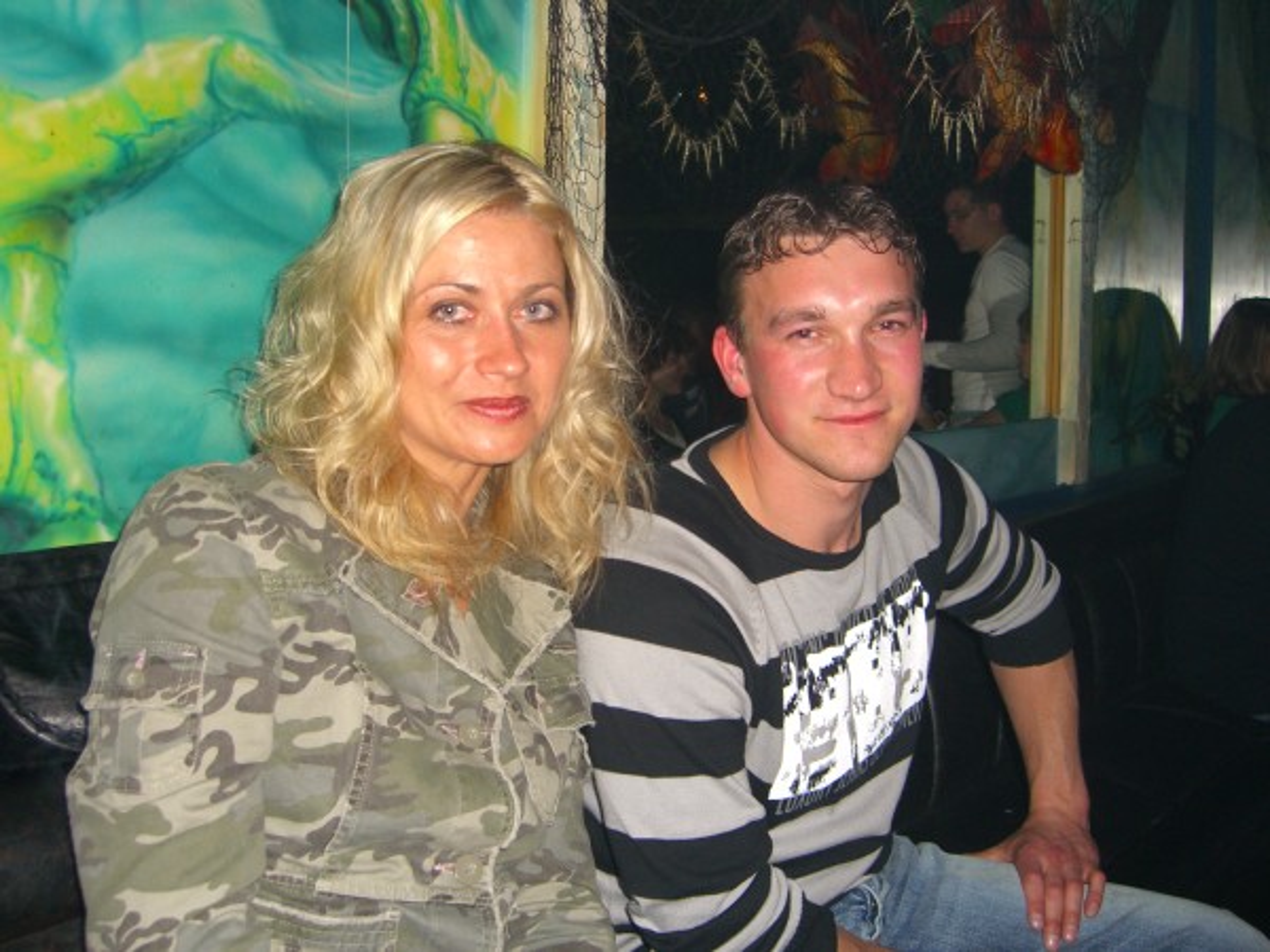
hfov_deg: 49.0
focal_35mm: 38
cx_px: 635
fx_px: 1394
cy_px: 476
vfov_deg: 37.7
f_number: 2.8
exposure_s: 1/60
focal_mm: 7.9
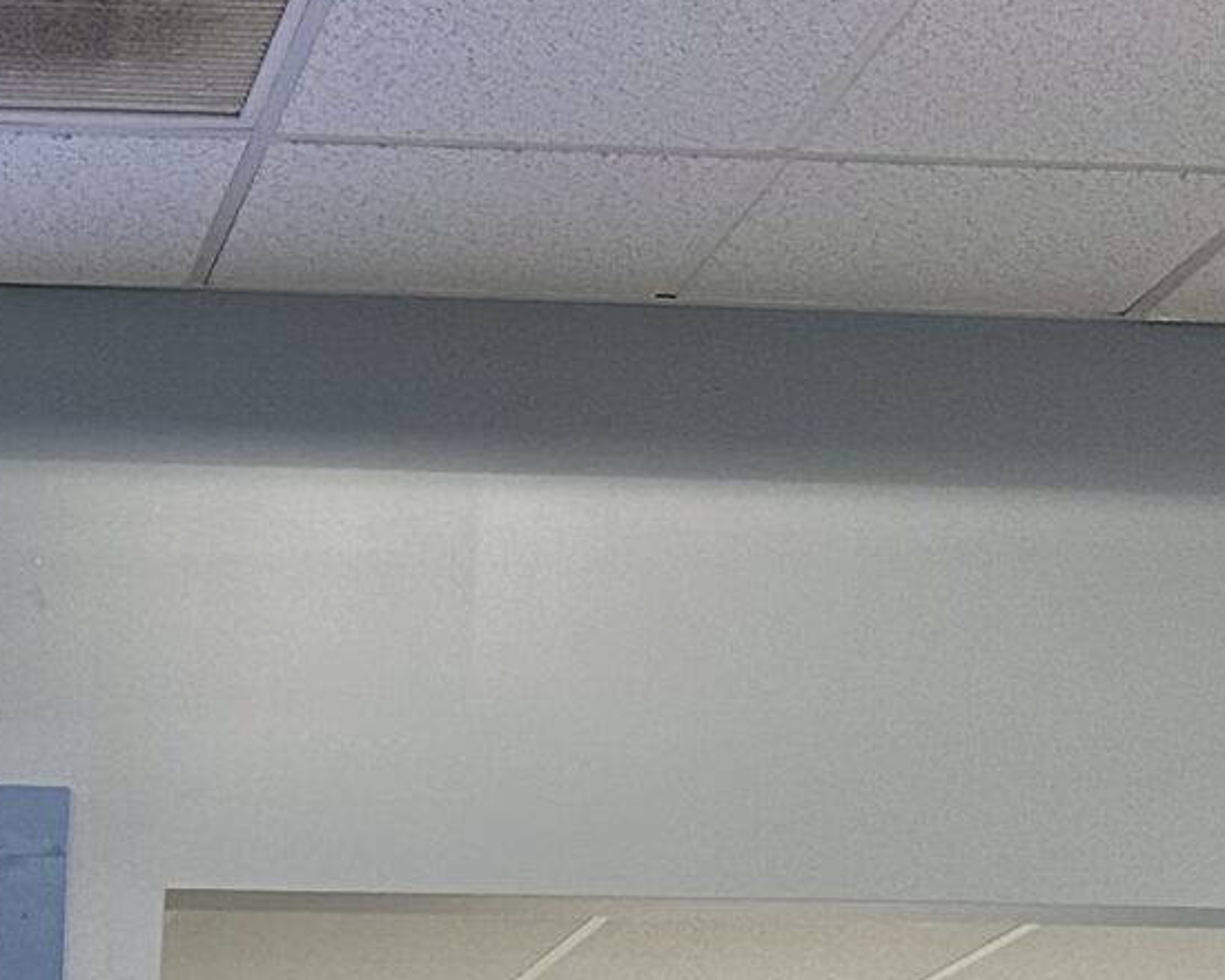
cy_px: 1875
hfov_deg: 16.7
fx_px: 3952
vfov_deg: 12.6
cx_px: -318
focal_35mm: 109
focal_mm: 6.86
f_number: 1.78
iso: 250
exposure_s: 1/67
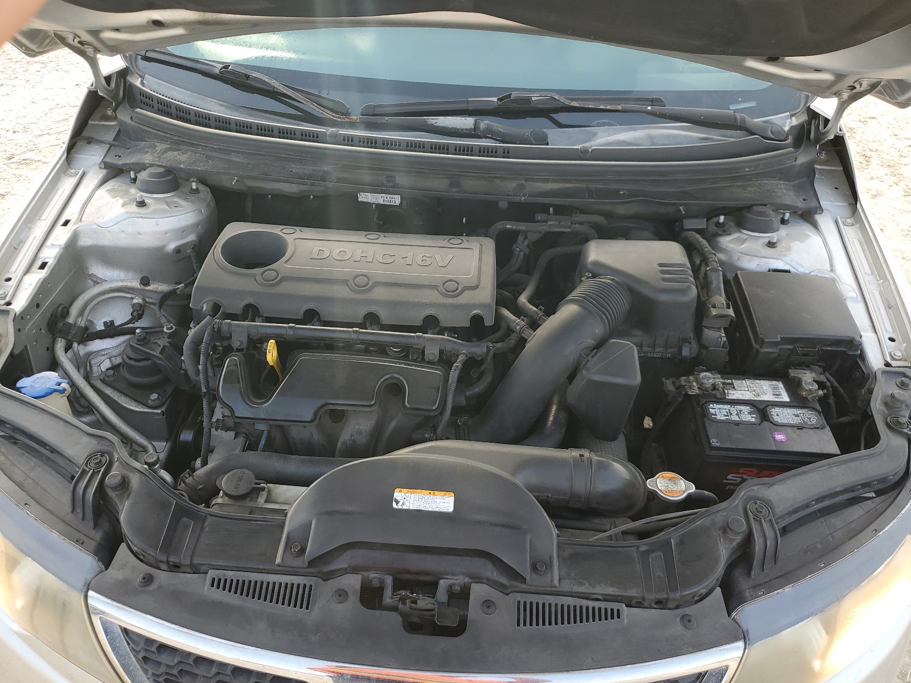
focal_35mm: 26
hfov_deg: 67.3
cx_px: 456
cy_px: 342
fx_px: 684
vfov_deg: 53.1
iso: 50
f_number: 1.5
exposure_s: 1/250
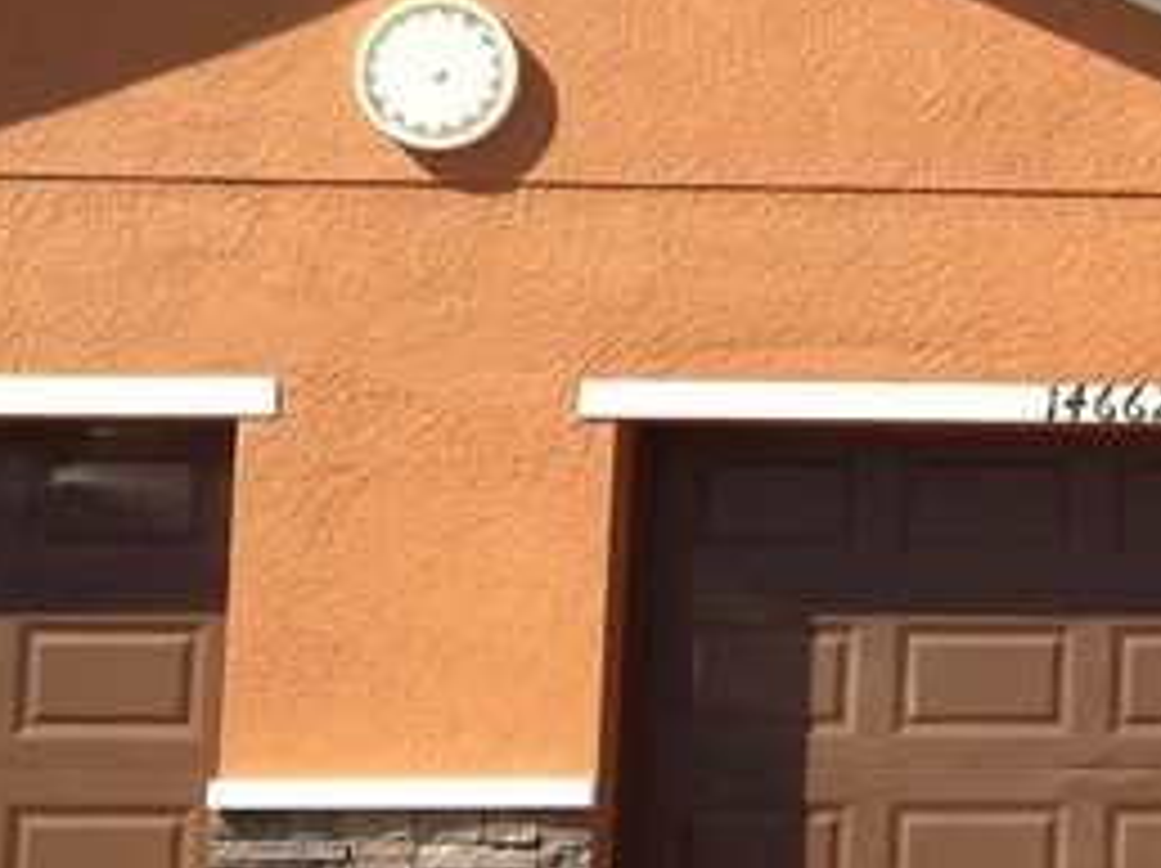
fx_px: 4390
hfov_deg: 13.7
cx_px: 1989
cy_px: 265
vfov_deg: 11.3
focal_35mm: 131
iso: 50
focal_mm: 4.12
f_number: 2.4
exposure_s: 1/1022
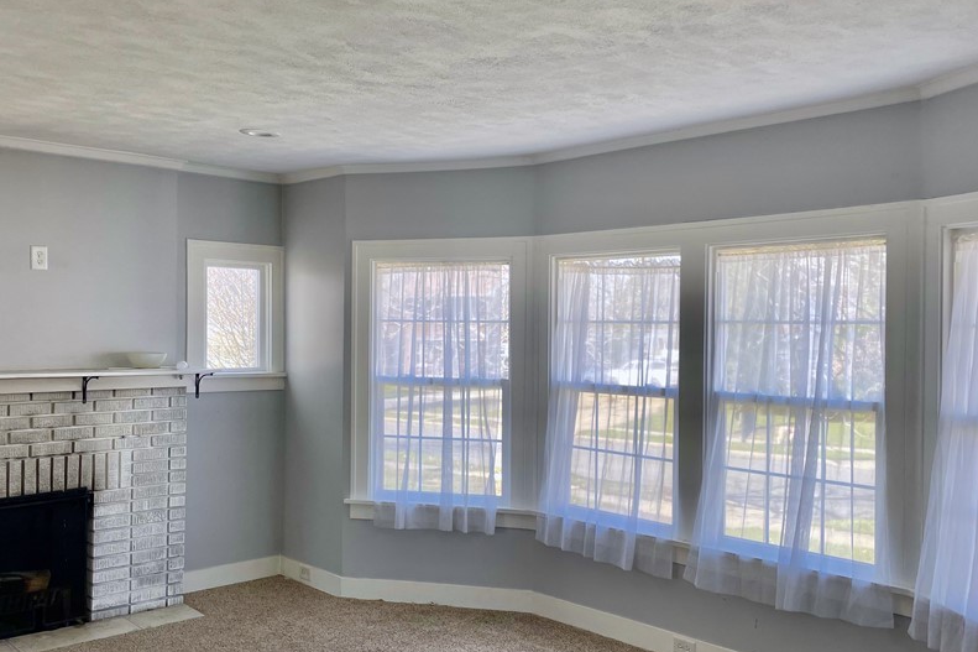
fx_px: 951
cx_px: 475
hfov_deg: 54.4
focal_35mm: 35
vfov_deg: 37.8
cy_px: 341
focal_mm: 4.2
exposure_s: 1/121
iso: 50
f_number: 1.6
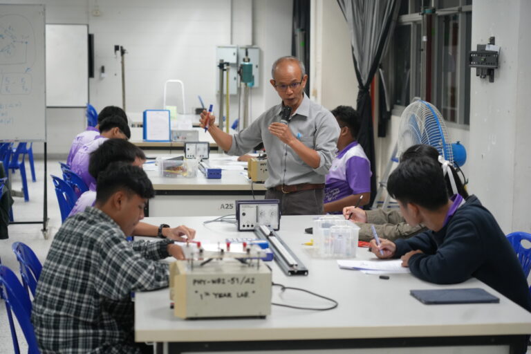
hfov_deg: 26.7
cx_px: 266
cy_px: 177
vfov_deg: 17.9
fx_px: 1121
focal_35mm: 76
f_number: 4
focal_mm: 76
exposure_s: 1/200
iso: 3200
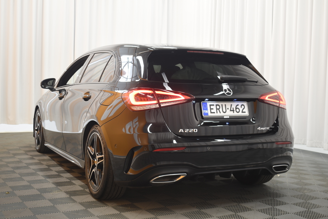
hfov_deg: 42.3
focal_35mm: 46
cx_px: 164
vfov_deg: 28.9
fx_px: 424
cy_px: 110
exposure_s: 1/3
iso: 200
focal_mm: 31
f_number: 4.2
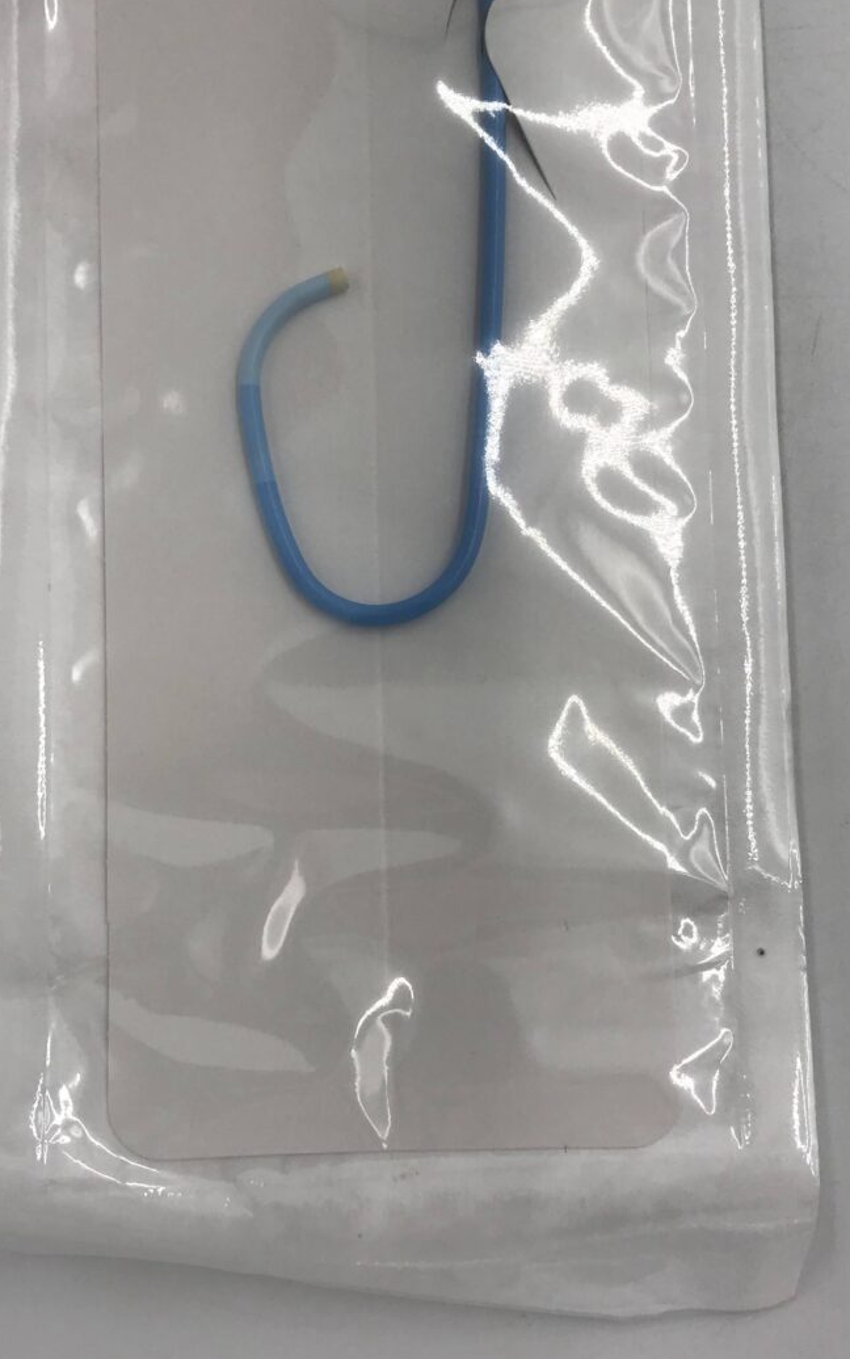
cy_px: 641
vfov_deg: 45.2
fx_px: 1630
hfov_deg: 29.2
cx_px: 358
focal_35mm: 44
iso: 20
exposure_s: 1/208
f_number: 1.8
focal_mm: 3.99
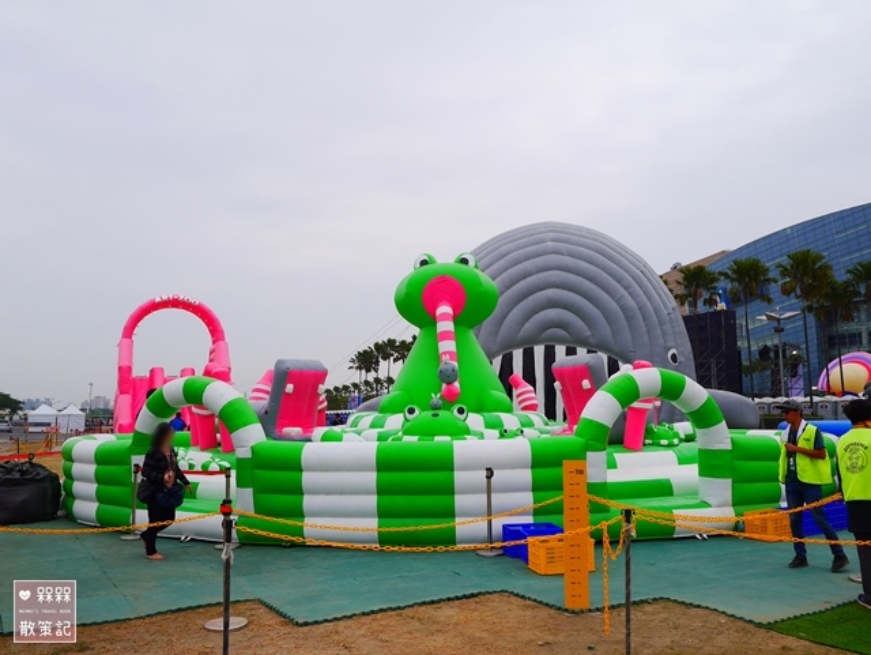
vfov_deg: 46.9
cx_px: 436
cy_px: 328
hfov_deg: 59.9
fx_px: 755
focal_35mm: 30
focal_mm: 15
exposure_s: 1/800
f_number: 5
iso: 160
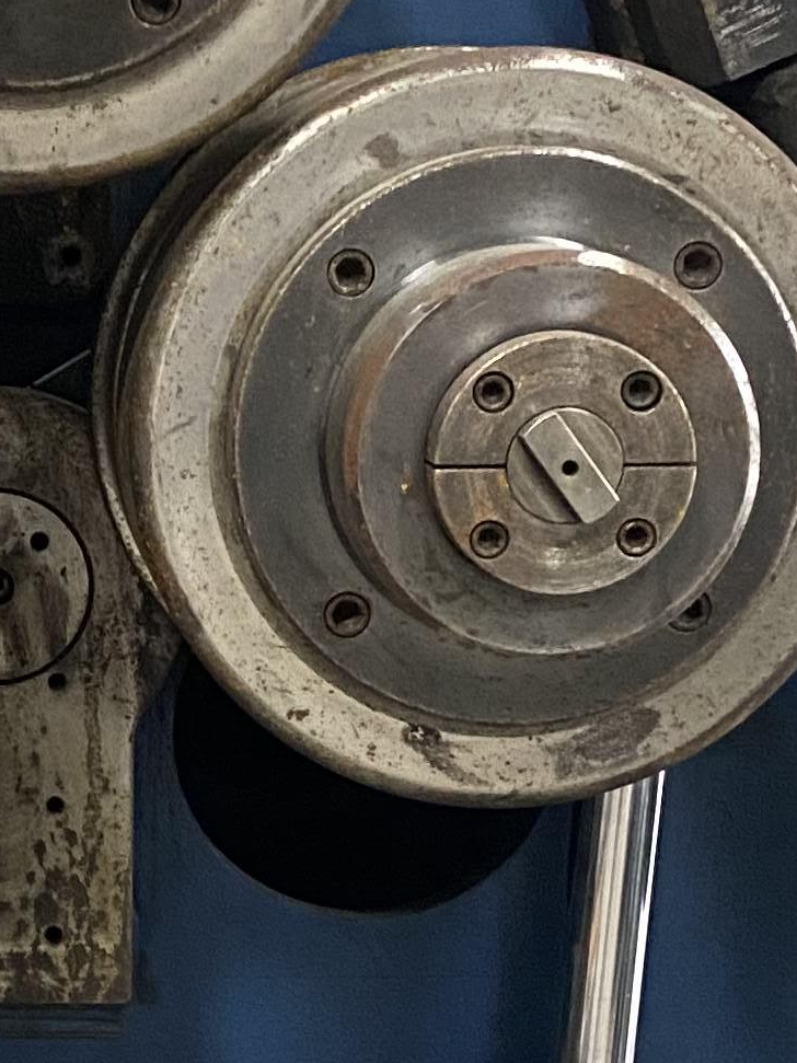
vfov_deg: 18.1
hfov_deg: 13.5
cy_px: 749
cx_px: -2
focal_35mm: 108
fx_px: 3316
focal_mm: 4.25
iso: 500
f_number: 1.8
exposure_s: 1/60
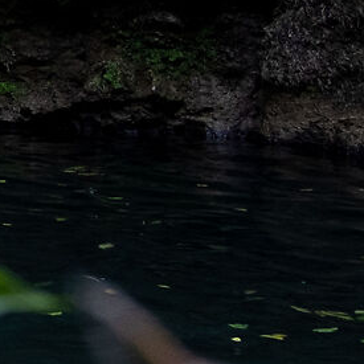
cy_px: -205
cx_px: -1212
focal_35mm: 260
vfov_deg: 6.6
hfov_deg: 5.6
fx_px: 3093
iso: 400
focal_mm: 23
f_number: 5.6
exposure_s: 1/25
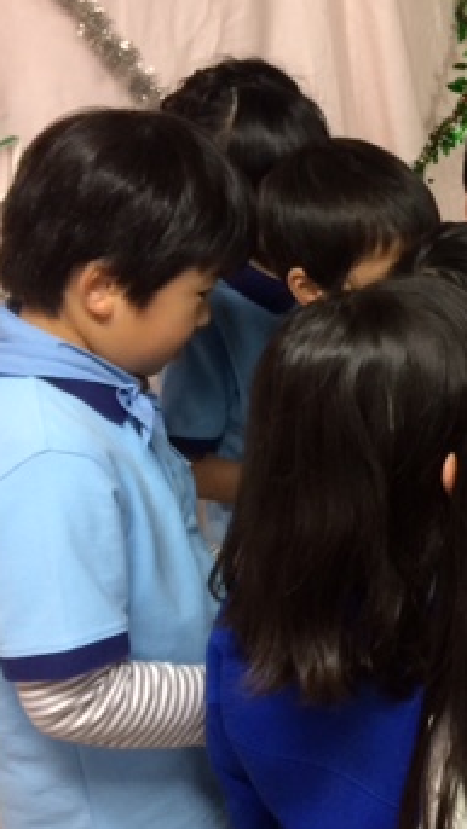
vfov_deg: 35.2
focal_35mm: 59
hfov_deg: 18.7
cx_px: 632
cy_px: 309
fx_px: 1299
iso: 125
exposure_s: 1/30
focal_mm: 4.15
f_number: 2.2
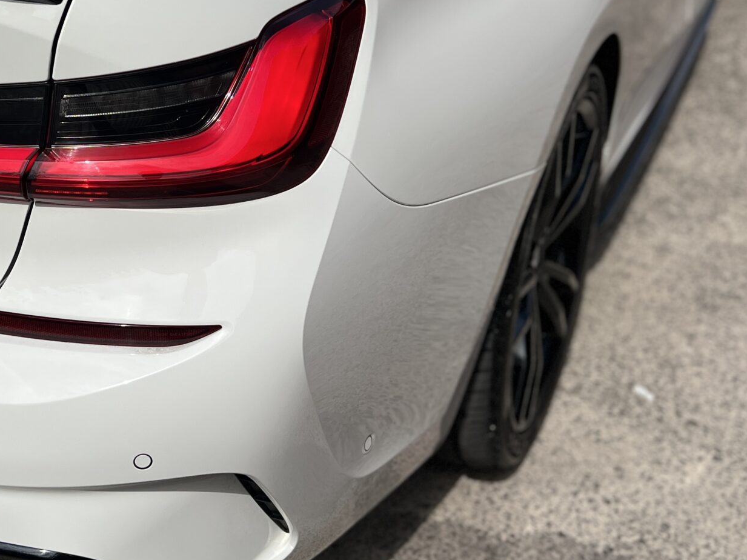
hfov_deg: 33.6
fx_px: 1165
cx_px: 70
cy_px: 207
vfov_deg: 26.9
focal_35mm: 54
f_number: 1.5
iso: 50
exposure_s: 1/12658
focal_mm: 5.7
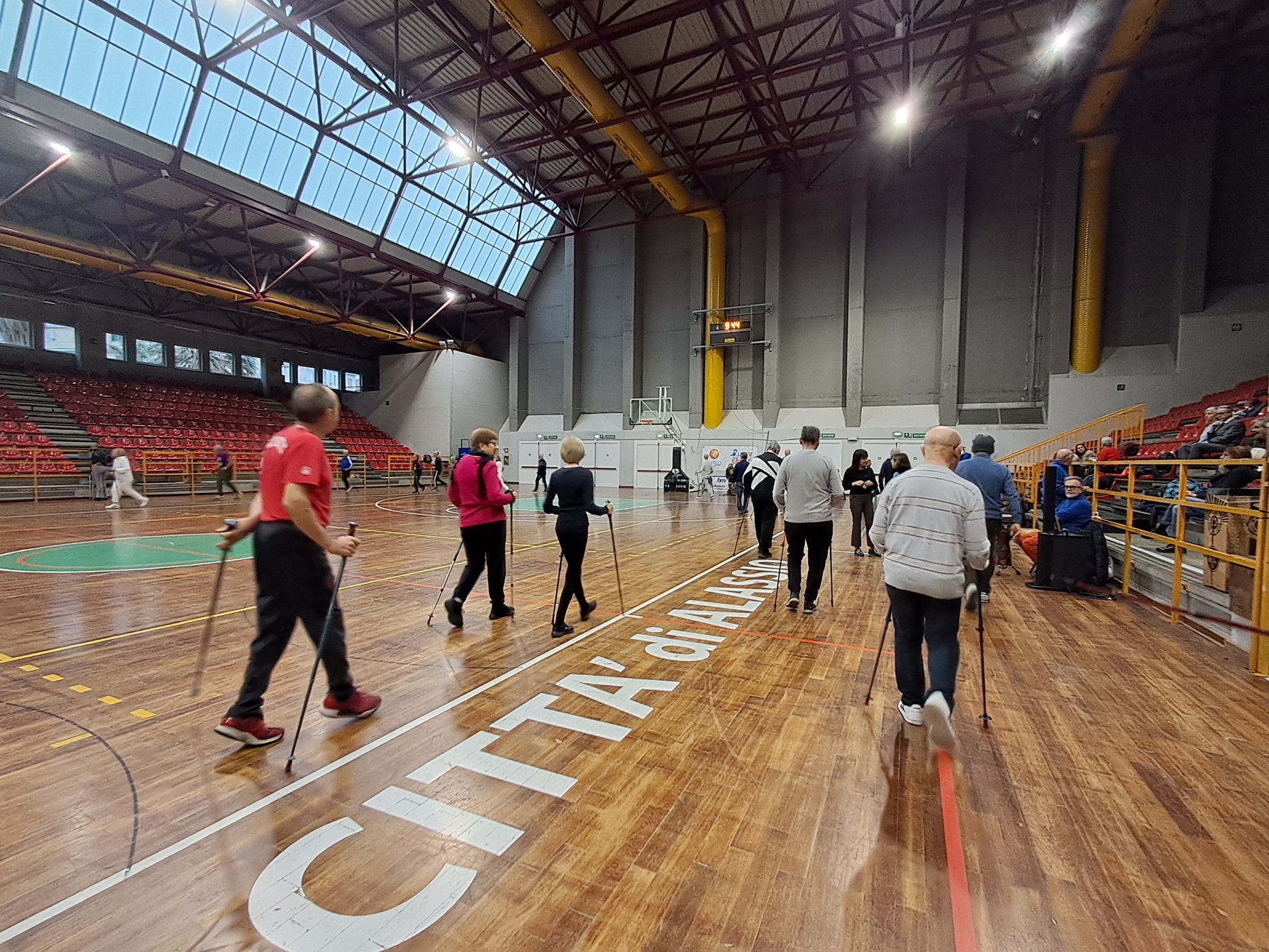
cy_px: 476
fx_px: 587
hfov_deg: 94.5
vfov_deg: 78.1
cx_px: 634
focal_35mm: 16
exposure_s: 1/50
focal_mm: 1.64
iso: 125
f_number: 2.2
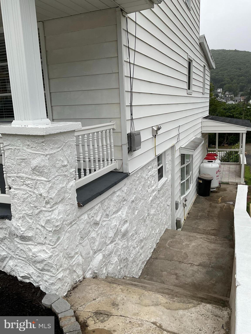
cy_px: 167
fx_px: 280
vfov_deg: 61.7
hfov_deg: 48.2
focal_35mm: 29
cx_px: 126
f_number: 1.8
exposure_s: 1/204
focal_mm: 3
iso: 16
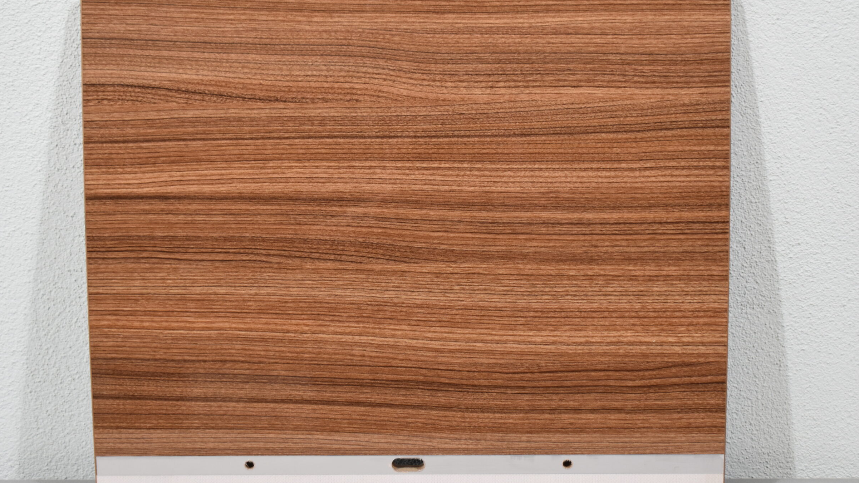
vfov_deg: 18.0
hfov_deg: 31.4
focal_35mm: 67
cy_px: 249
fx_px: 1526
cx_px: 403
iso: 800
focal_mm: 40
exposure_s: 1/125
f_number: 4.8
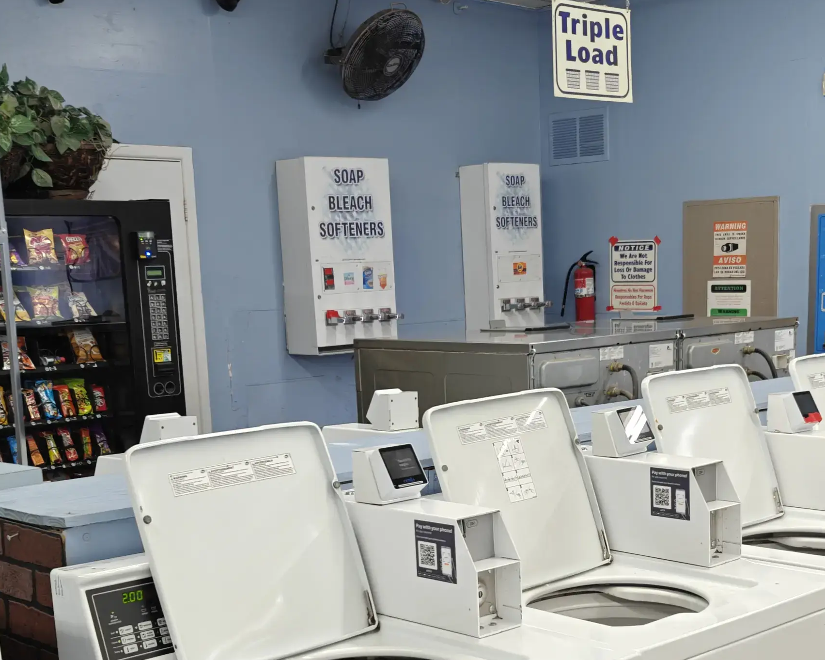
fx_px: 1318
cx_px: 486
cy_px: 558
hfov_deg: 34.7
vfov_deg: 27.4
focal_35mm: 54
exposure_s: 1/120
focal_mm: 6.06
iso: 100
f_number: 1.6
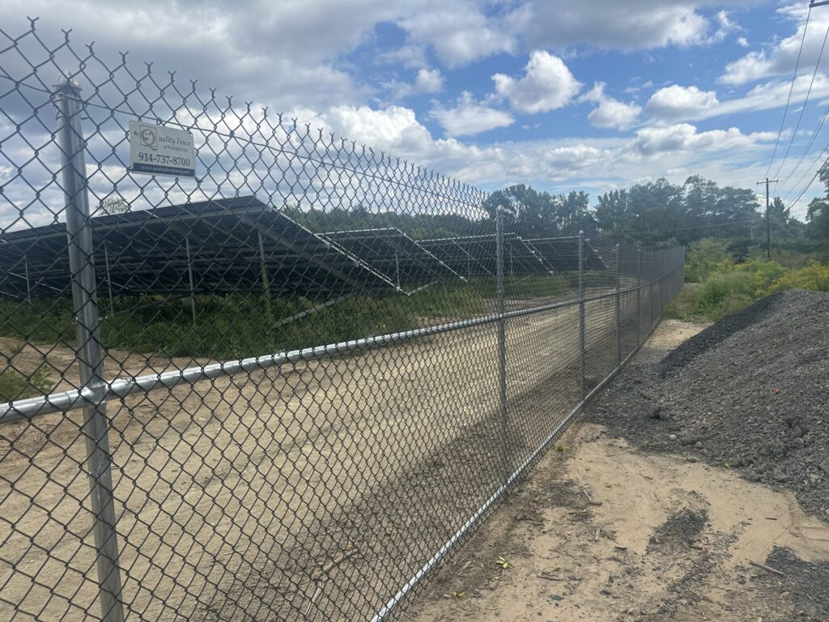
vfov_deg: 56.8
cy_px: 311
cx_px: 414
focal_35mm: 24
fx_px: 575
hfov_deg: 71.6
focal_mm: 6.86
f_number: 1.78
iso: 80
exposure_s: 1/5000
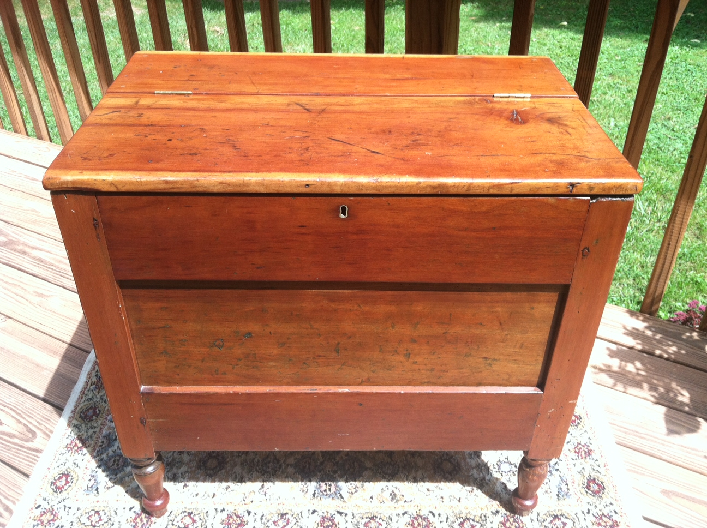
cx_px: 354
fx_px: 714
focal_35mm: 35
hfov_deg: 52.7
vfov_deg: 40.6
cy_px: 264
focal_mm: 3.85
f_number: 2.8
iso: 80
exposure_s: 1/300
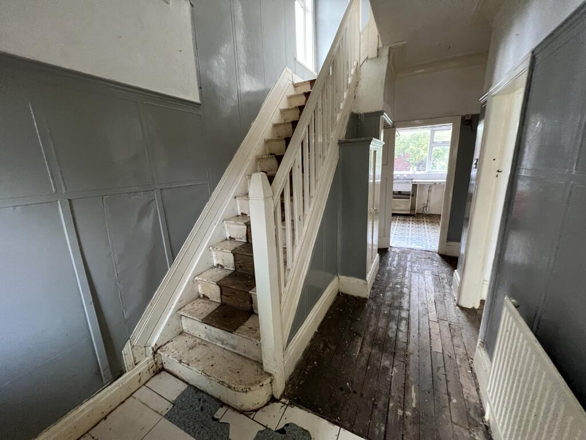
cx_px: 293
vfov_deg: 89.9
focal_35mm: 13
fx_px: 220
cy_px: 220
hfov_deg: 106.2
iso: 400
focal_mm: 1.57
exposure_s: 1/60
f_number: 1.8
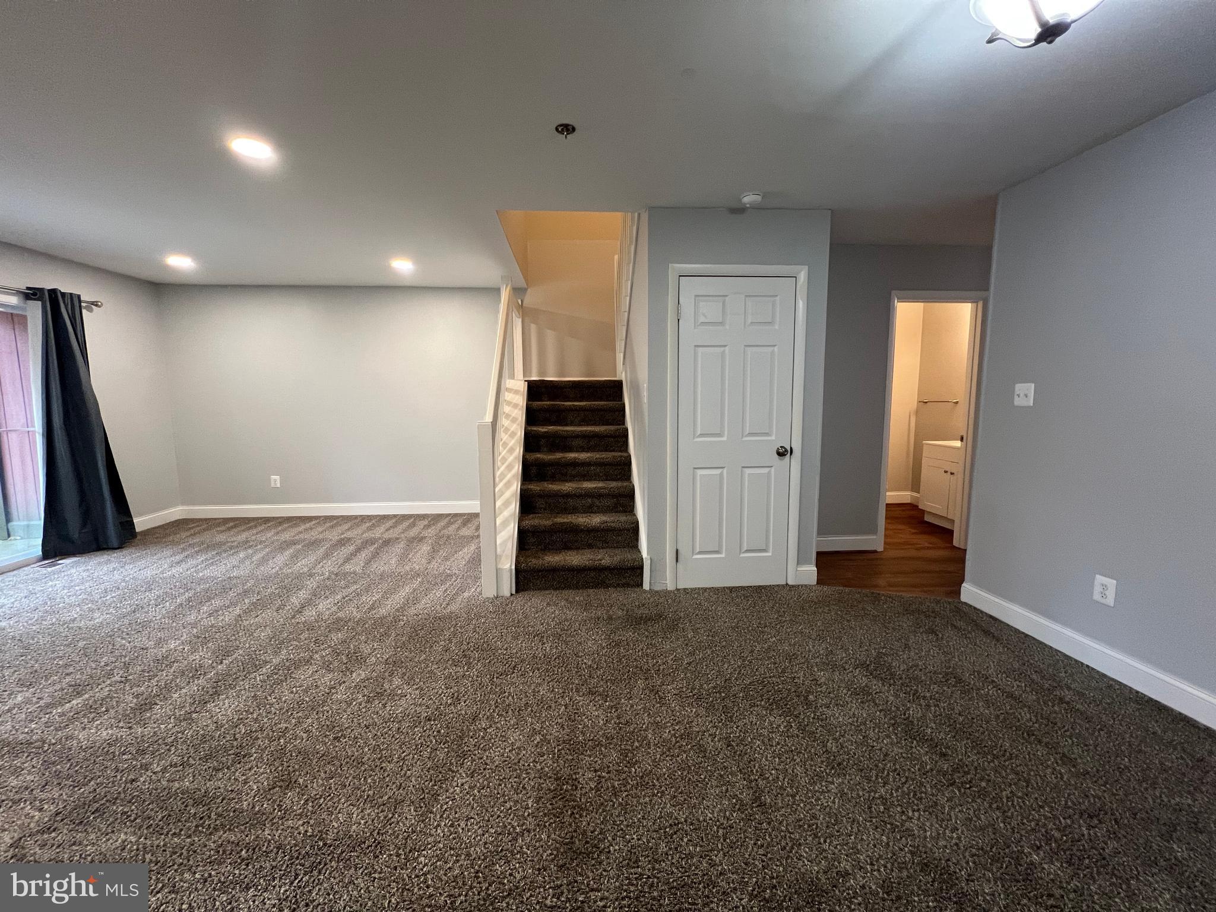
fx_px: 457
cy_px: 456
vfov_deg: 89.9
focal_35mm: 13
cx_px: 608
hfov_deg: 106.2
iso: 250
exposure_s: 1/60
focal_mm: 1.57
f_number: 1.8
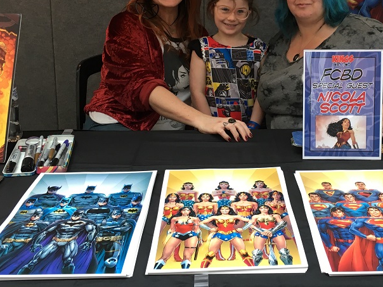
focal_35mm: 48
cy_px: 89
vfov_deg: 30.0
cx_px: 233
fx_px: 531
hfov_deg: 39.5
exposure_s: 1/33
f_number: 2.2
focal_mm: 4.15
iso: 64
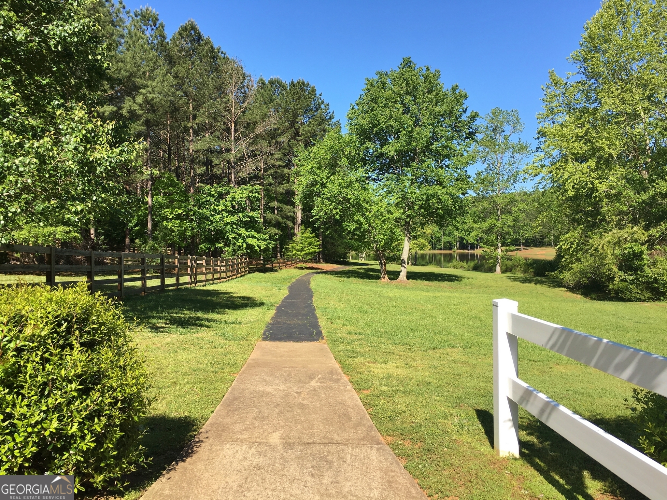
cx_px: 334
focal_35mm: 29
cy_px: 250
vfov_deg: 48.2
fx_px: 559
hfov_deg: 61.7
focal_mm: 4.15
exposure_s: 1/962
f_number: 2.2
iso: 25
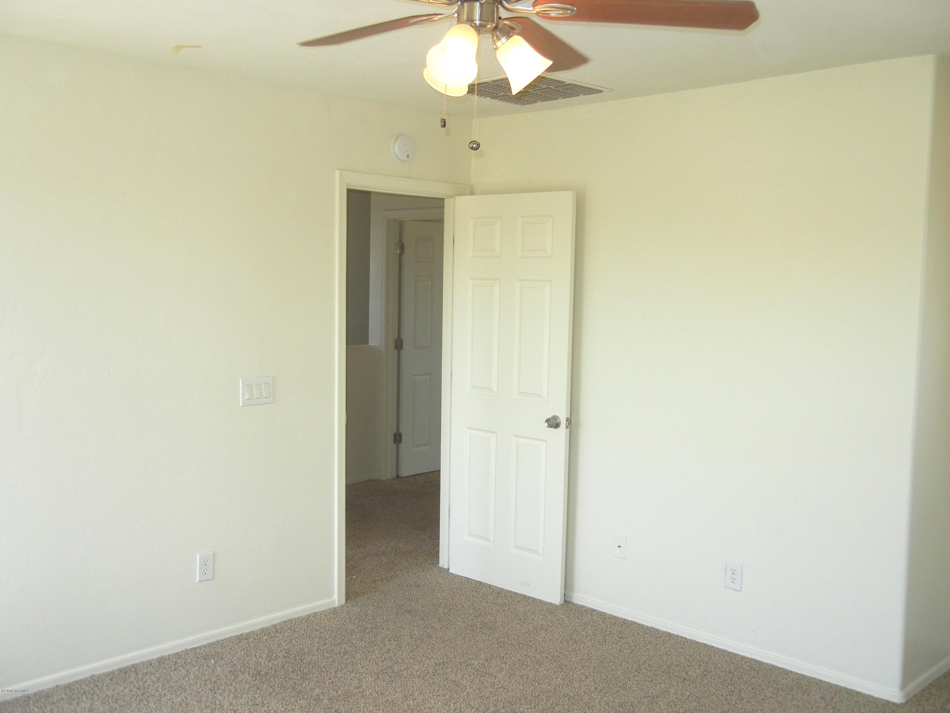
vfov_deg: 41.8
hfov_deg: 54.0
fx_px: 933
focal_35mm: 34
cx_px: 475
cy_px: 356
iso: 160
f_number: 3.6
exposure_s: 1/126
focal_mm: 6.2
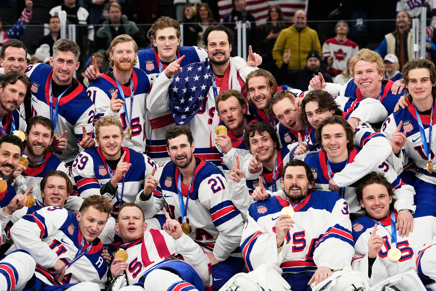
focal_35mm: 180
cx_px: 193
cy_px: 158
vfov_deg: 7.6
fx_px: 2180
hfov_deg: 11.4
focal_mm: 128
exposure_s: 1/1000
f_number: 4.5
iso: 2000
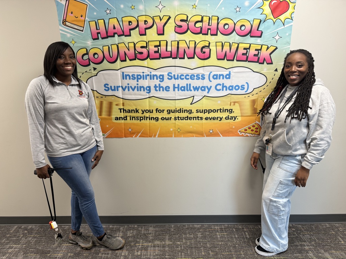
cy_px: 130
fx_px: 240
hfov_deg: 71.6
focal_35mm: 24
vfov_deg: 56.8
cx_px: 173
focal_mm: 6.76
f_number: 1.78
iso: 125
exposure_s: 1/60
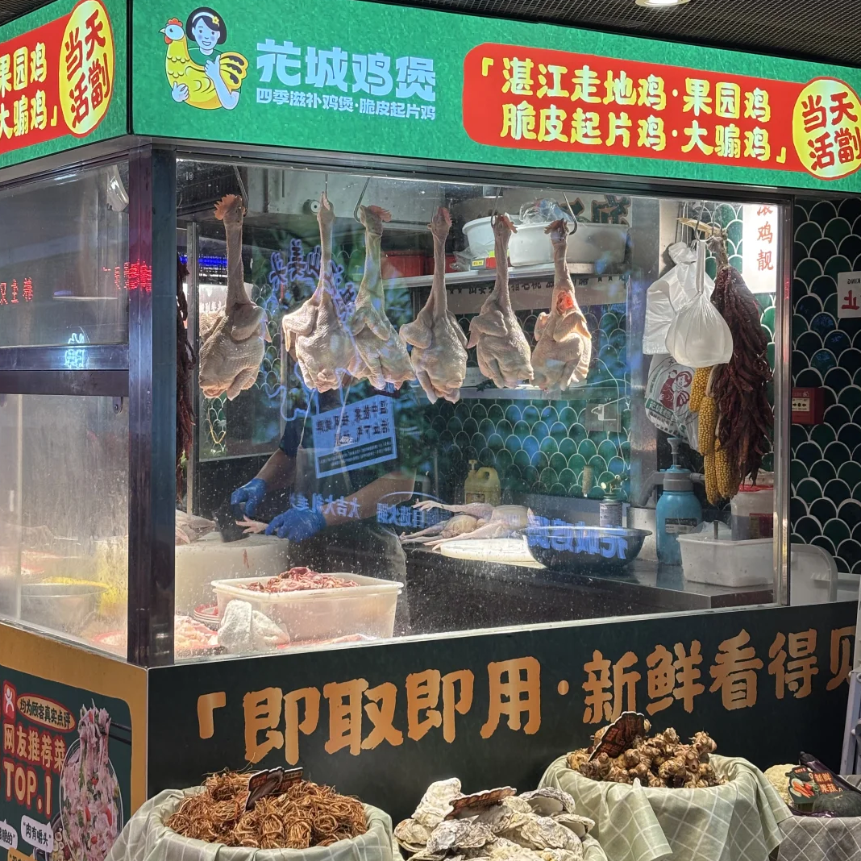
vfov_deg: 27.7
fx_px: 1745
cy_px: 407
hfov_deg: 27.7
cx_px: 430
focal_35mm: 62
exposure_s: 1/50
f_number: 1.6
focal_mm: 5.96
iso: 50
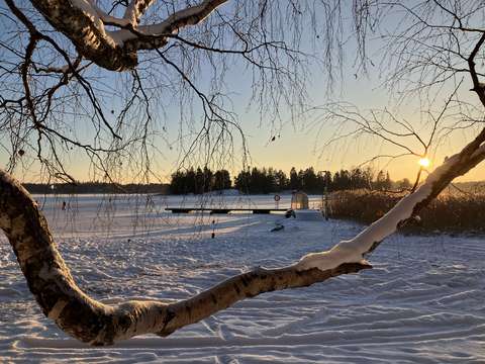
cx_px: 242
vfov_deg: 49.7
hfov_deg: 63.4
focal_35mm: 28
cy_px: 182
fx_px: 392
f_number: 1.8
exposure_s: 1/1736
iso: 32
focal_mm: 3.99
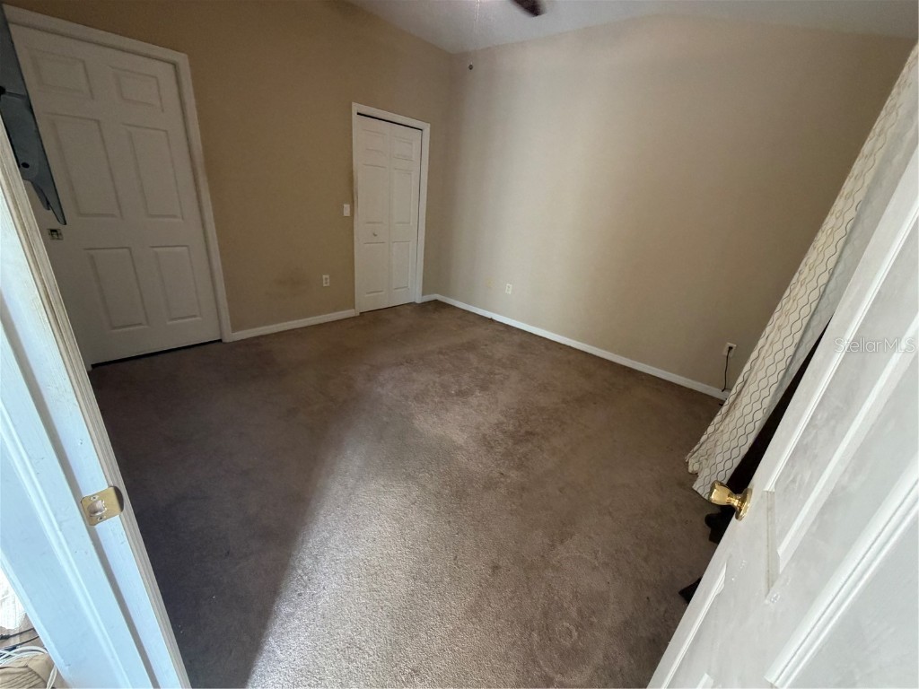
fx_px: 372
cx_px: 460
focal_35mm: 14
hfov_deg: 102.1
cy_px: 344
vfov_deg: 85.7
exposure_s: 1/94
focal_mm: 2.22
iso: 320
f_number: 2.2
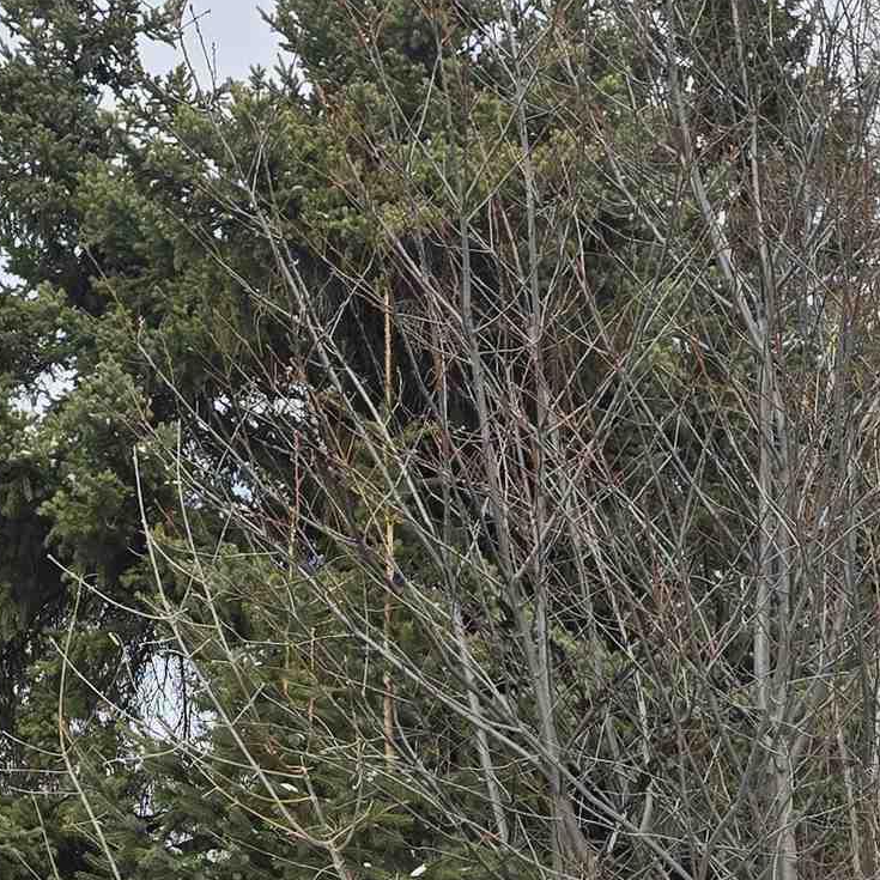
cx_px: 787
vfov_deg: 18.2
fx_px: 2445
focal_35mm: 85
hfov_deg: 20.0
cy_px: 1311
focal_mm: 6.3
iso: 12
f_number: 1.7
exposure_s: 1/604
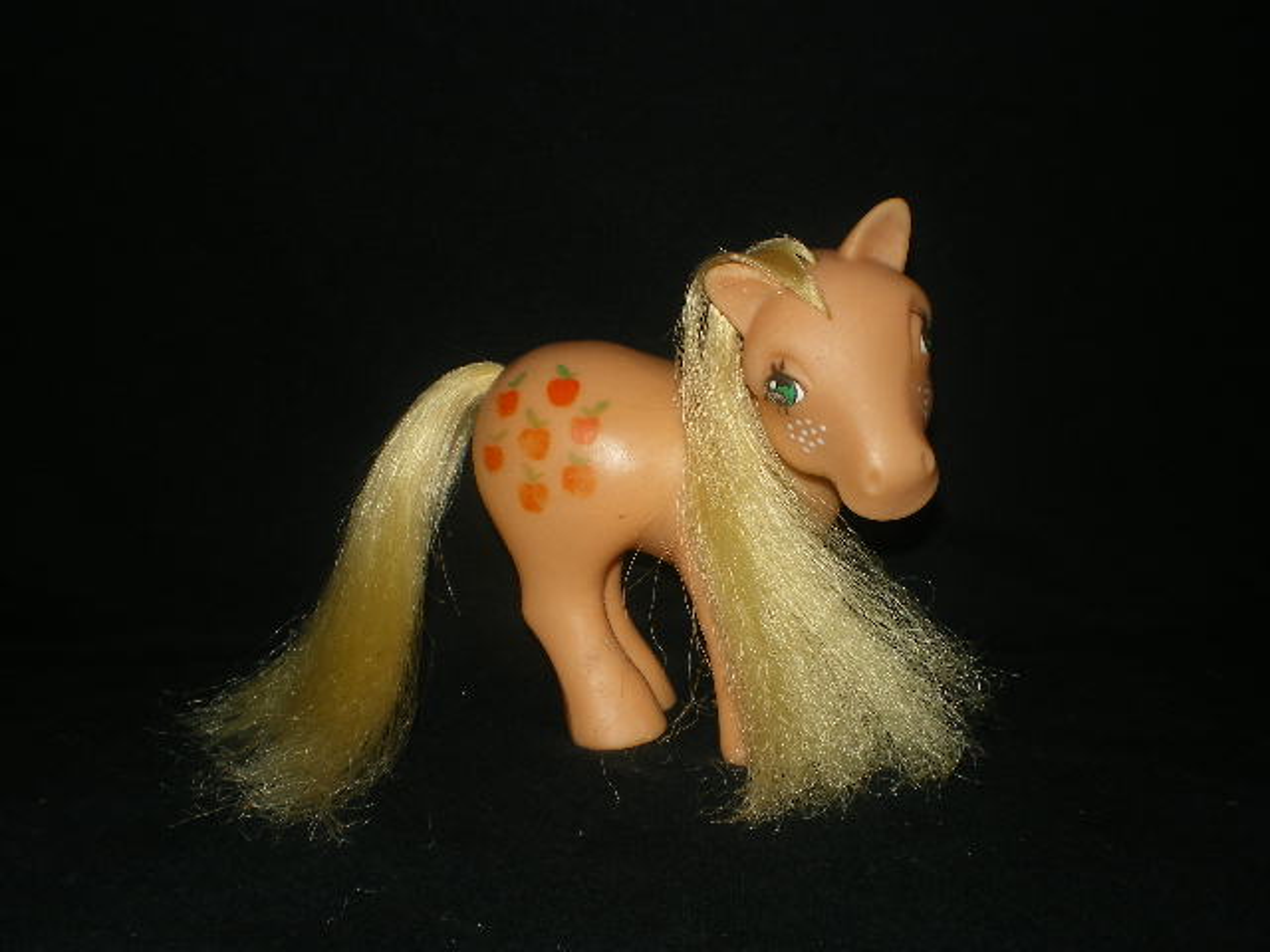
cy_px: 476
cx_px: 635
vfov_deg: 37.7
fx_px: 1394
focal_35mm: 38
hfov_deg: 49.0
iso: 64
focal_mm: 6.3
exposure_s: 1/30
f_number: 4.6
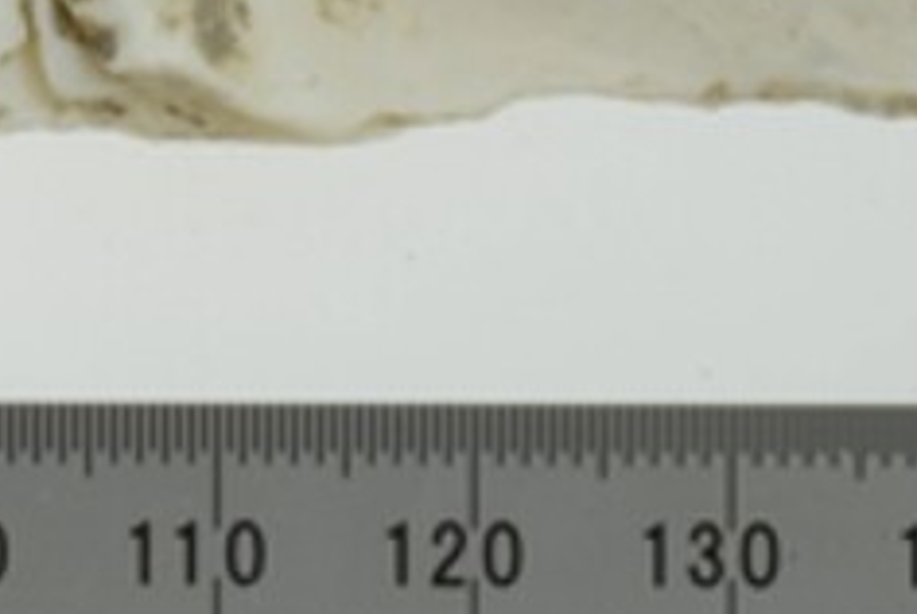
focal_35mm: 305
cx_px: -587
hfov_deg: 6.6
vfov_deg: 4.4
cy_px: -733
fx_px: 7779
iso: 100
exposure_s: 1/10
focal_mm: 60
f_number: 32
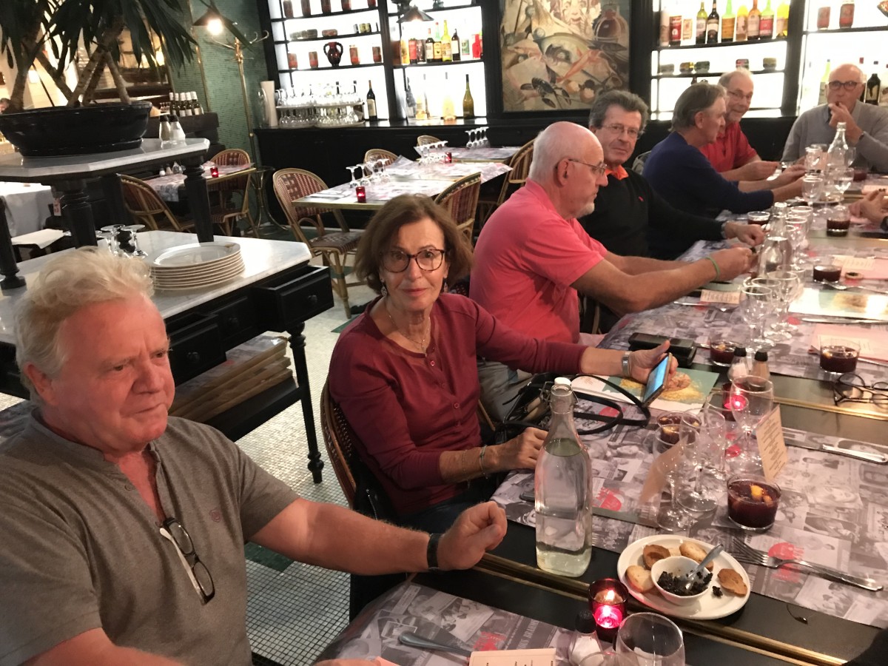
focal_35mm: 28
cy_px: 333
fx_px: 718
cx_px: 444
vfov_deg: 49.7
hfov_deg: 63.4
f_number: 1.8
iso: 100
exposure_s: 1/6
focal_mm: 3.99
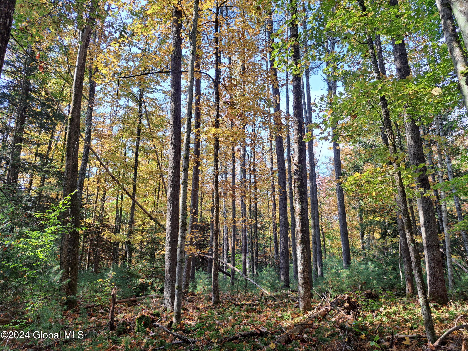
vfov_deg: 56.8
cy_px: 176
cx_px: 234
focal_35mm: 24
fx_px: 324
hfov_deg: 71.6
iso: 50
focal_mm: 5.23
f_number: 1.8
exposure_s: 1/240
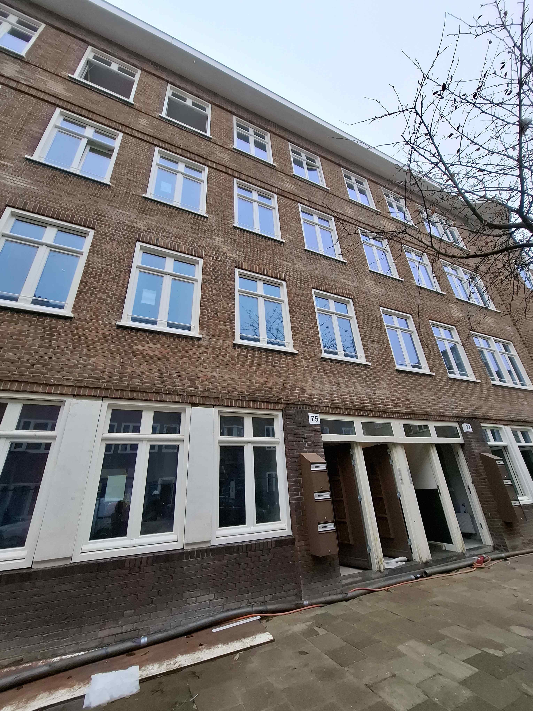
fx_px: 267
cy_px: 356
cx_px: 266
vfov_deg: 106.2
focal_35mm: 13
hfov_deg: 89.9
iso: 40
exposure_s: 1/100
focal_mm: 1.74
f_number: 2.2
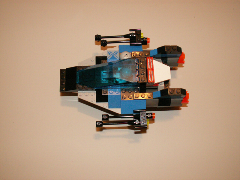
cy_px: 90
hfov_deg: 52.6
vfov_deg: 40.7
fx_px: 243
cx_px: 120
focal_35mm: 35
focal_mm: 5.86
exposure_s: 1/6
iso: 160
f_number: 3.2
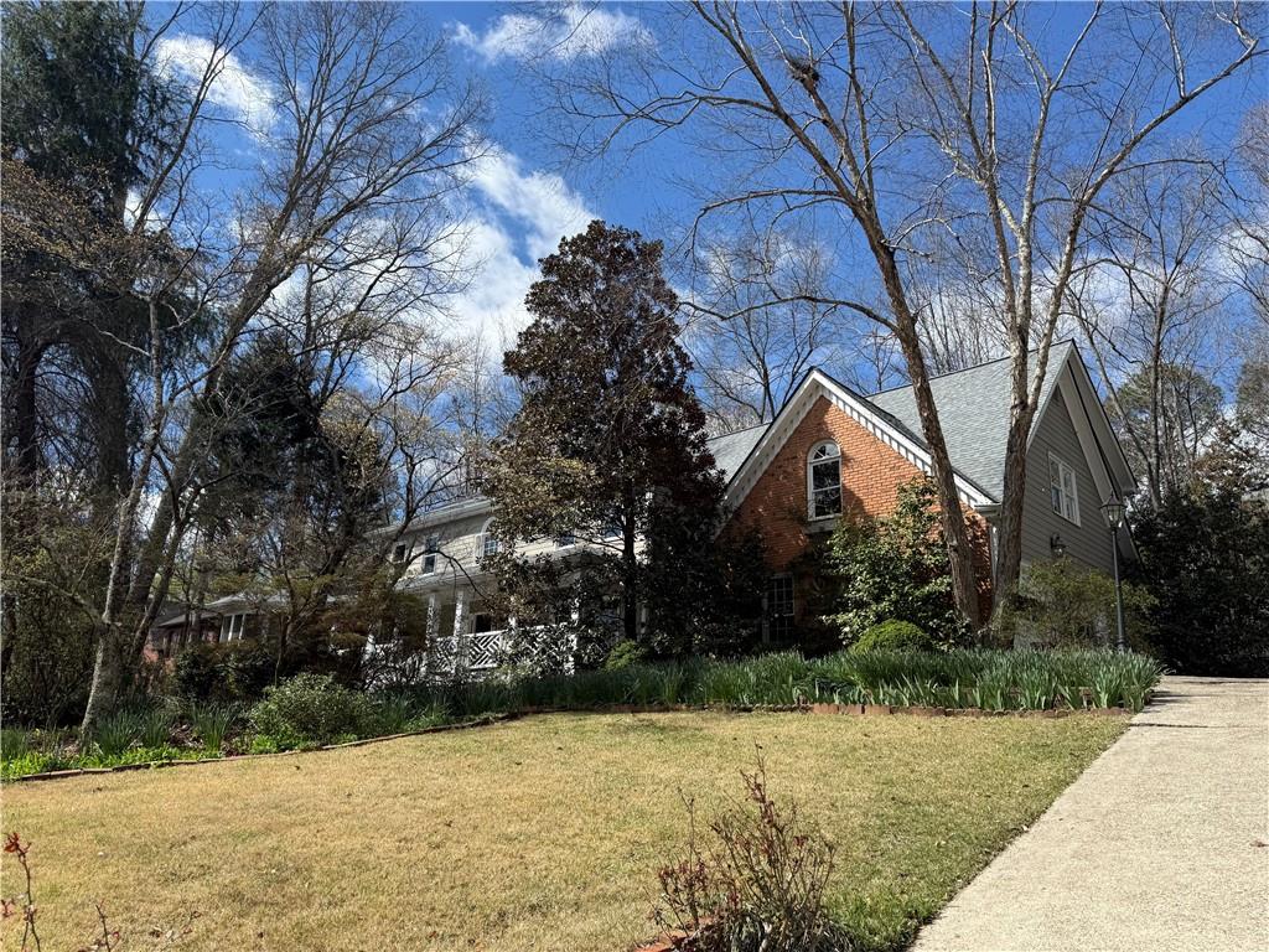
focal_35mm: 24
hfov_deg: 71.6
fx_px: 880
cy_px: 476
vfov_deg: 56.8
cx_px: 634
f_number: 1.78
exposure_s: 1/3584
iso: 80
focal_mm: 6.76
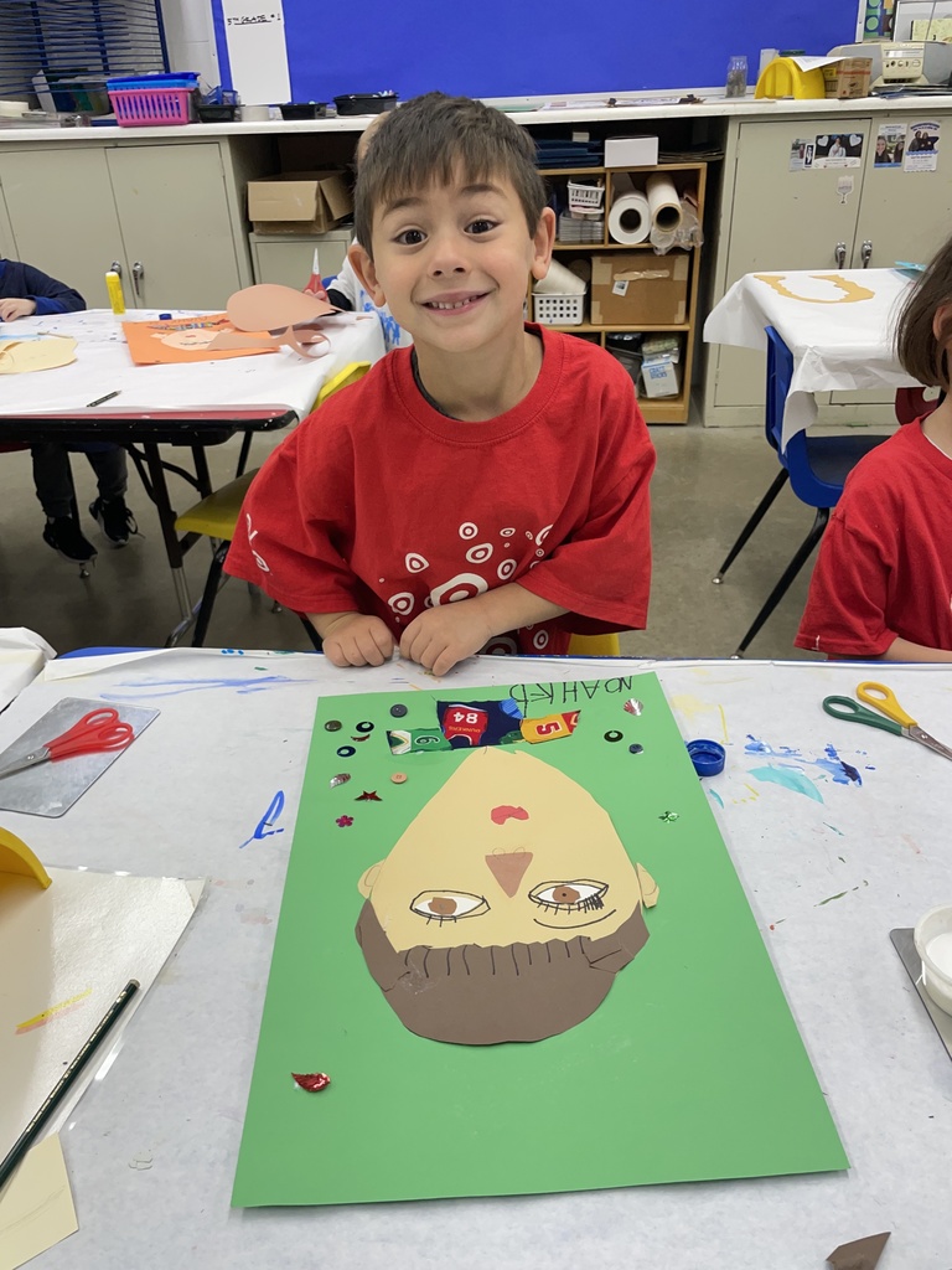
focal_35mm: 26
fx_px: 953
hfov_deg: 53.1
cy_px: 635
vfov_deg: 67.3
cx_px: 476
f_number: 1.6
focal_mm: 4.2
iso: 80
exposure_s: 1/120
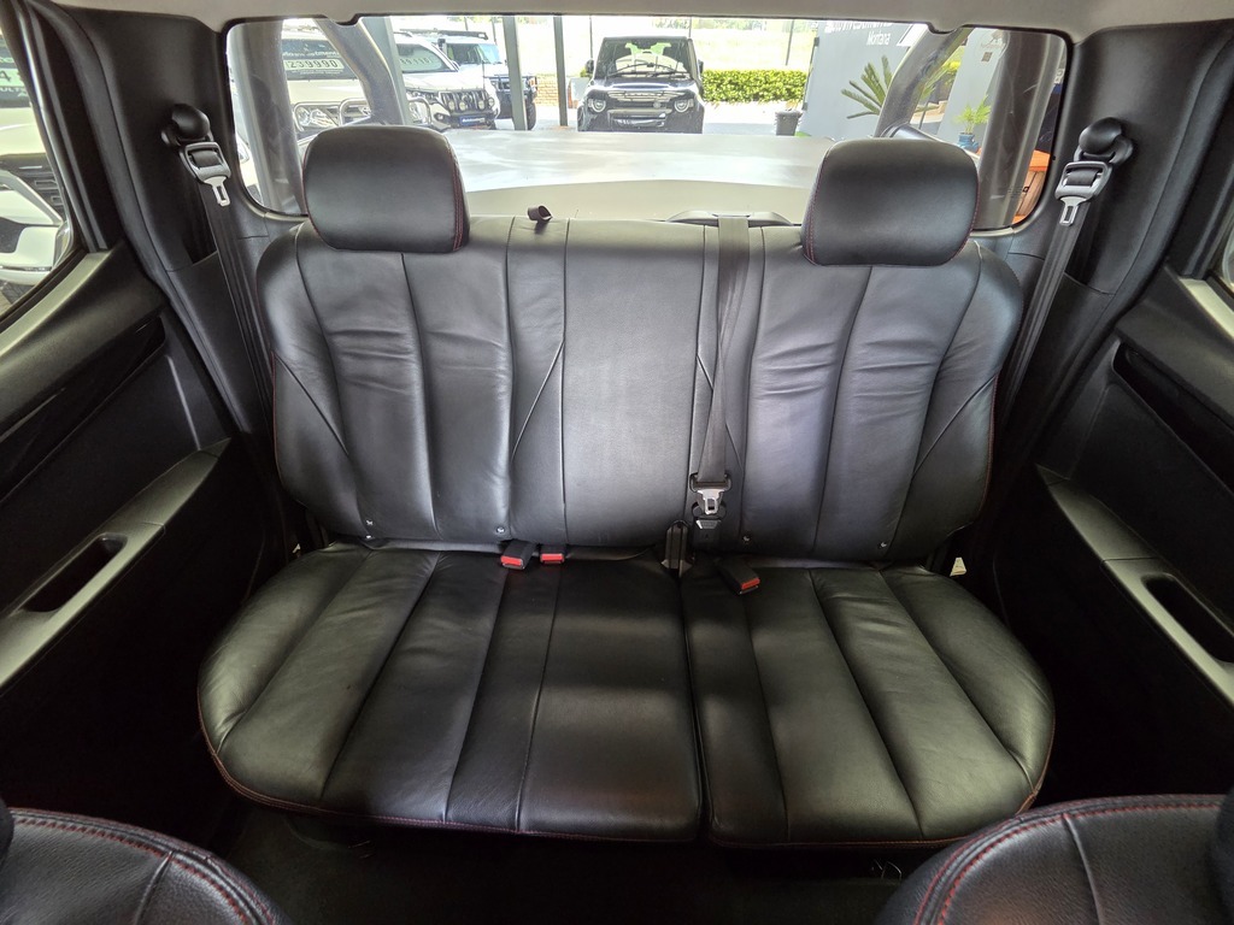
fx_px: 463
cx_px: 617
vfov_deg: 89.9
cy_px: 462
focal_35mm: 13
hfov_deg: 106.2
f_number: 2.2
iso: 500
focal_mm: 2.2
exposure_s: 1/50
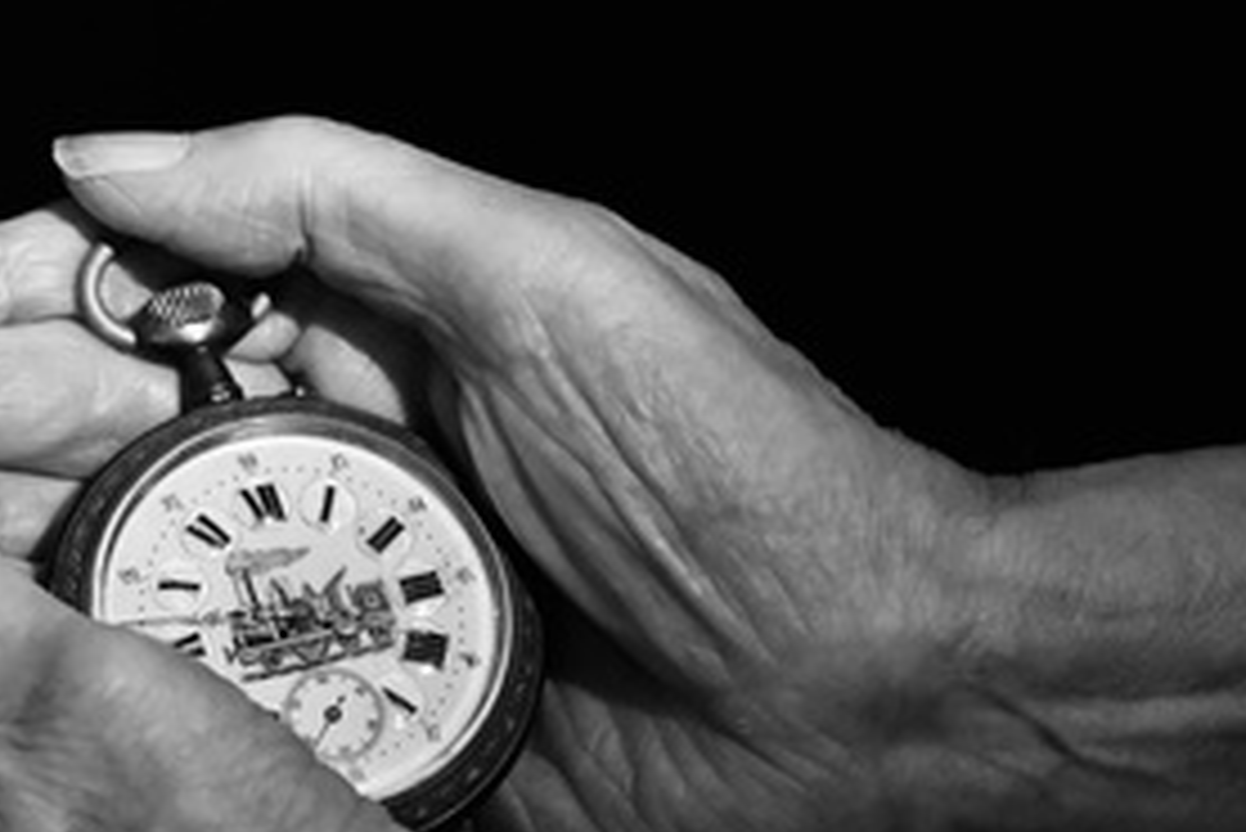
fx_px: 8622
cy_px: 650
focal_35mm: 249
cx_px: 310
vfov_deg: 5.5
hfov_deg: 8.3
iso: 12800
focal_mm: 100
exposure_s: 1/200
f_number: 5
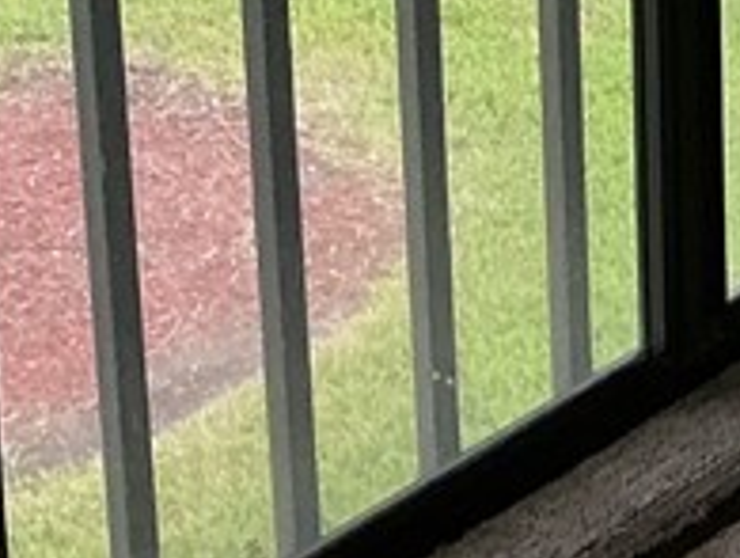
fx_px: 3255
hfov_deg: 11.2
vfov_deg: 9.0
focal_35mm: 152
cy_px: -710
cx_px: 1666
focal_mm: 3
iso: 40
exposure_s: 1/60
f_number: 1.8
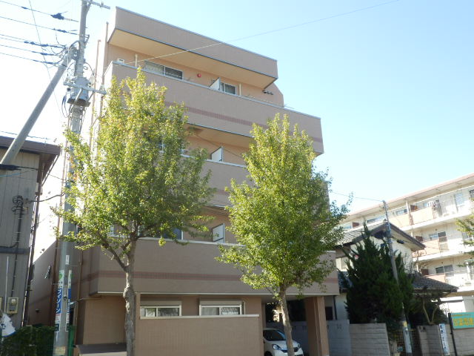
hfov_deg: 50.1
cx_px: 237
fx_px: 507
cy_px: 178
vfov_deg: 38.7
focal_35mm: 37
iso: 80
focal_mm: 6.6
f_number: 3.9
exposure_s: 1/200
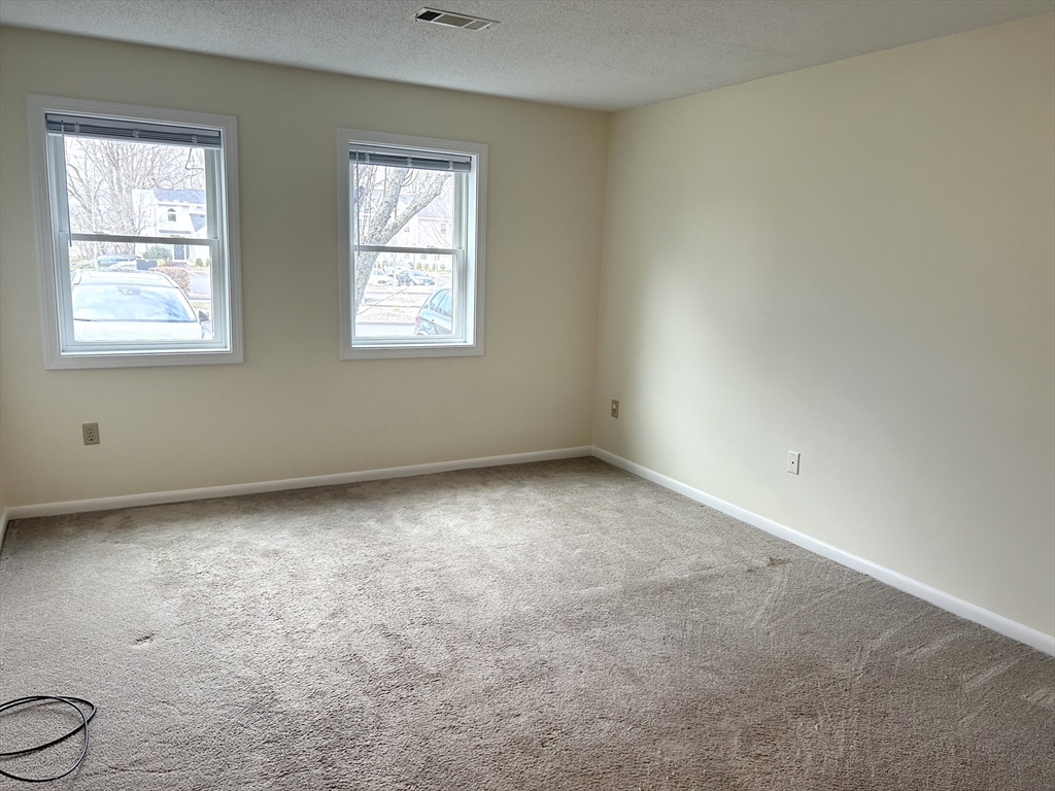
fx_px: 792
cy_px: 396
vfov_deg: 53.1
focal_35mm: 26
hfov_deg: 67.3
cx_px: 528
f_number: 1.5
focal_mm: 5.7
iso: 100
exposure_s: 1/120
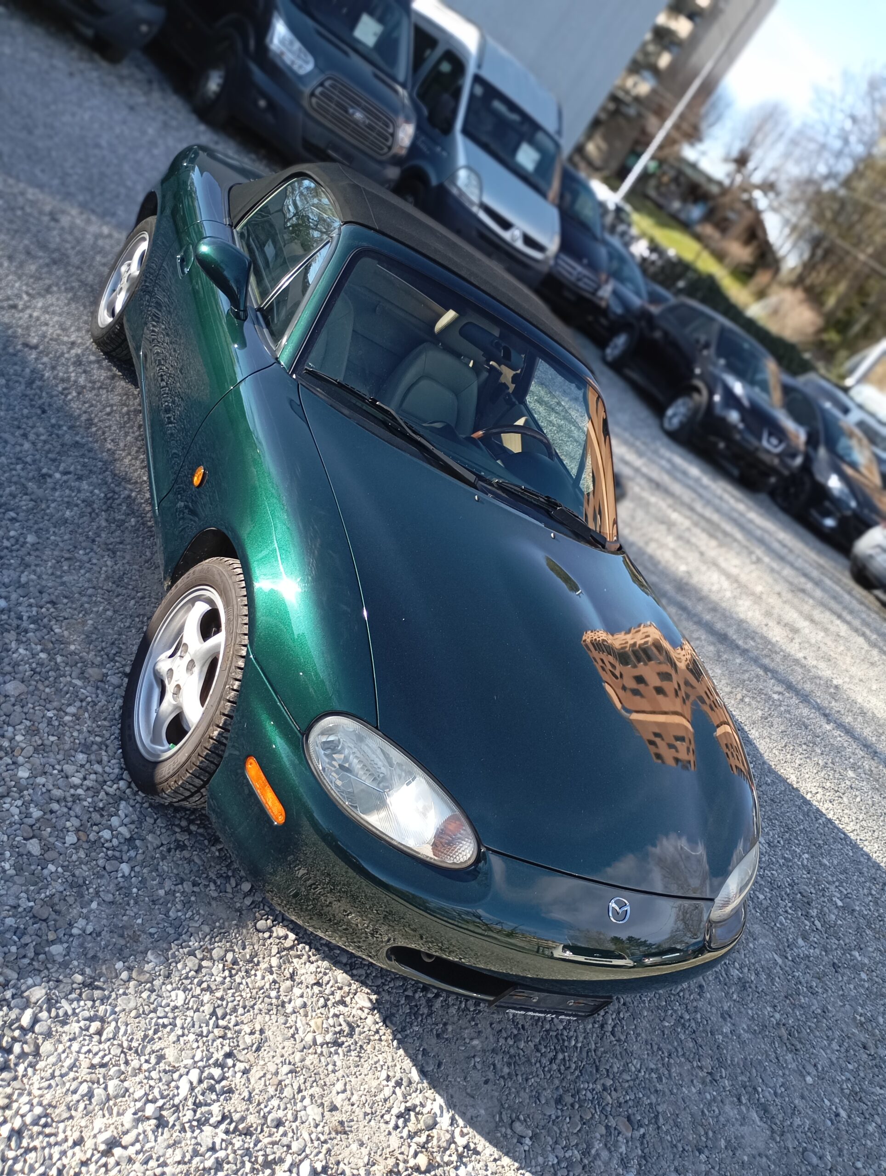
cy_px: 588
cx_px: 443
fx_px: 953
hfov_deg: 49.9
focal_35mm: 28
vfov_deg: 63.4
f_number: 1.8
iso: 104
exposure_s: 1/142
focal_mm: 4.27
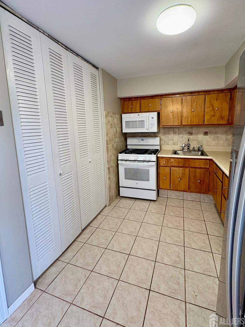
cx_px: 131
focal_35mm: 16
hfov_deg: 78.0
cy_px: 145
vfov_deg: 94.1
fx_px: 151
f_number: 2.2
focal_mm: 2.22
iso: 160
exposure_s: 1/60
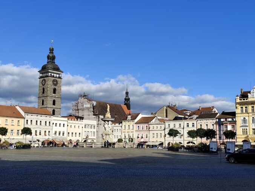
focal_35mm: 46
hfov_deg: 41.2
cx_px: 128
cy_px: 96
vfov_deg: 31.5
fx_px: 339
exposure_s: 1/1442
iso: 50
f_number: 1.65
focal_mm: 6.19
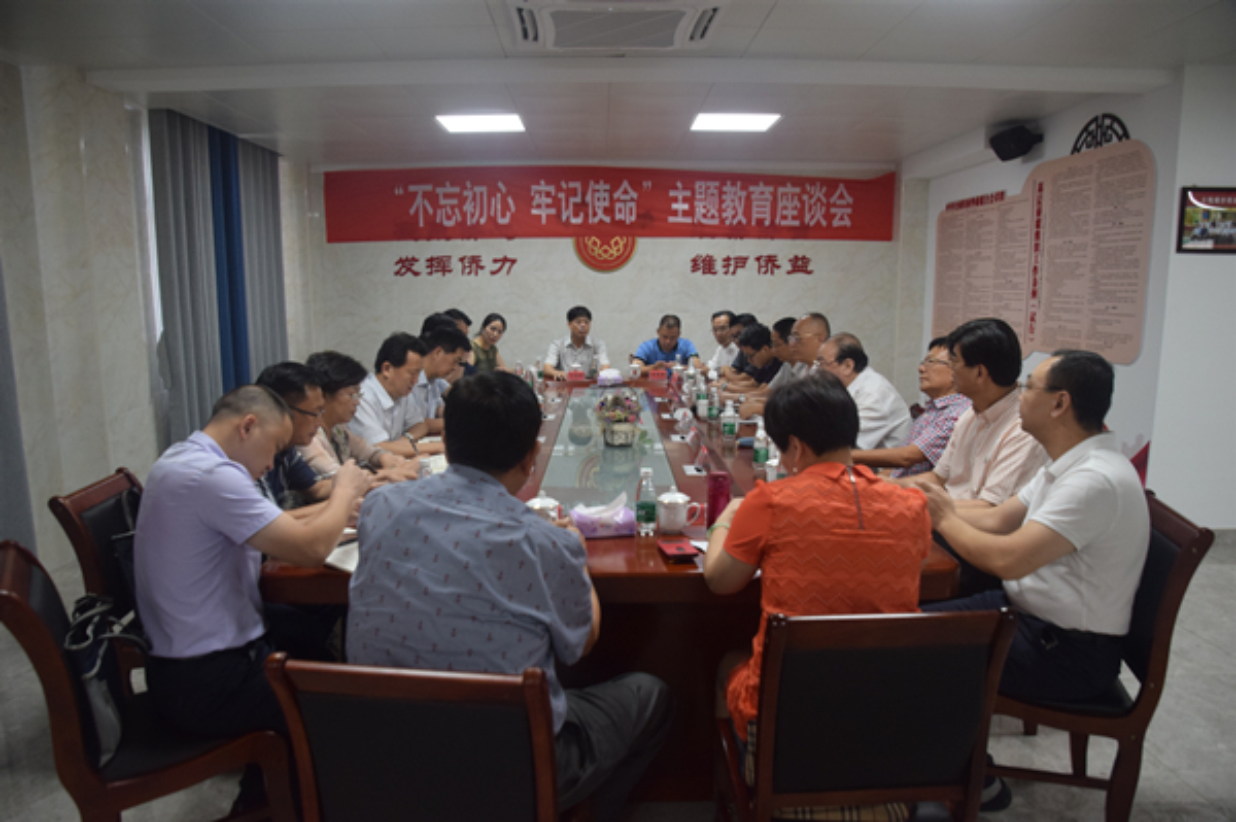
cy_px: 411
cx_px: 618
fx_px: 823
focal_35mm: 24
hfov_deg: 73.8
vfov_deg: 53.1
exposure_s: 1/80
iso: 800
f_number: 4.5
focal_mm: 16
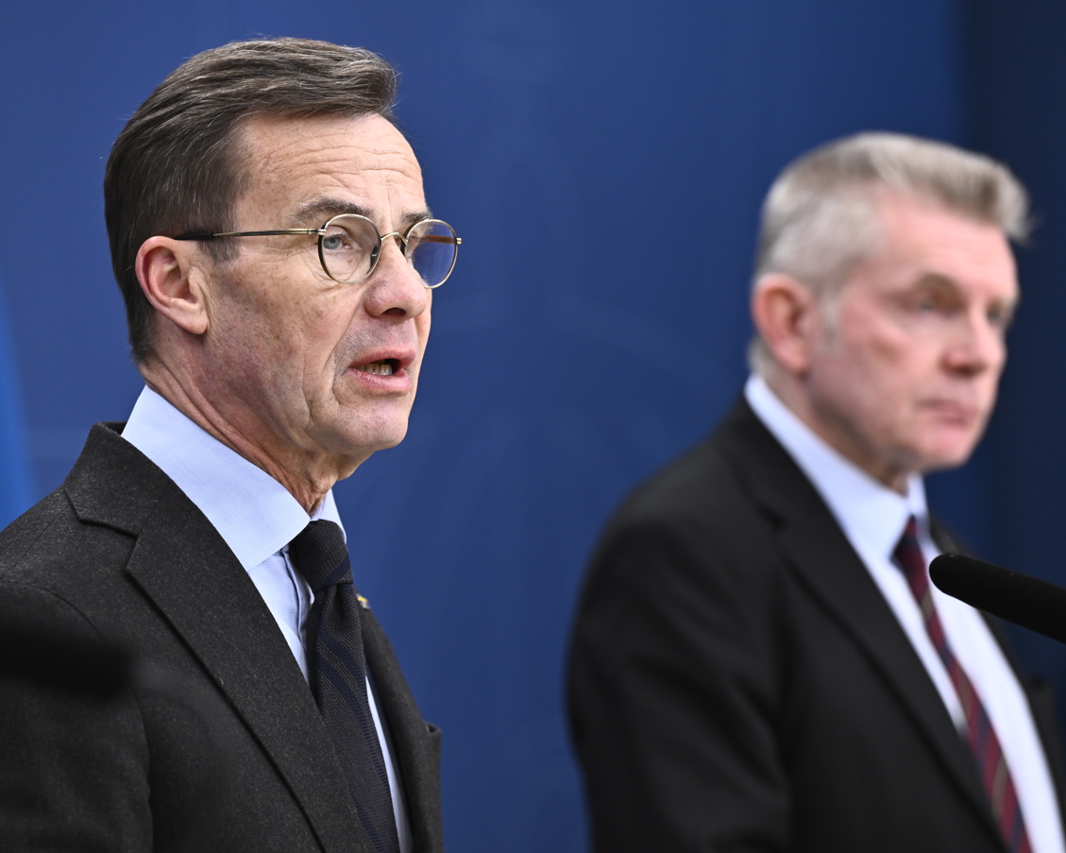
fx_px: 7130
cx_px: 572
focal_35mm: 226
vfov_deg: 6.8
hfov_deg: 8.6
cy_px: 426
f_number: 4
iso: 1000
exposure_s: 1/200
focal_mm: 200
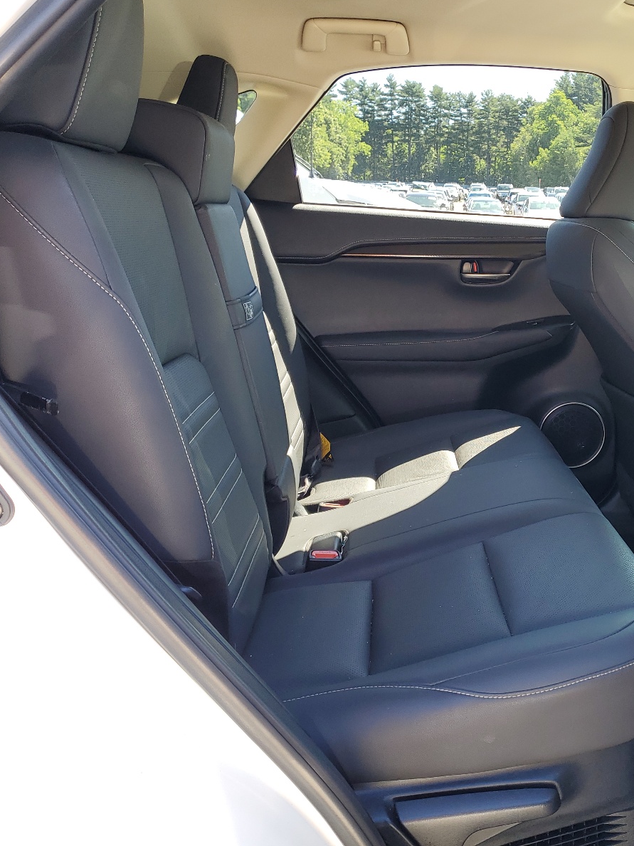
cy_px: 420
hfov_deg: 38.7
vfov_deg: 52.6
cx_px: 529
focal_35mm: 35
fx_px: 855
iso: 50
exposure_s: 1/132
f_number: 1.5
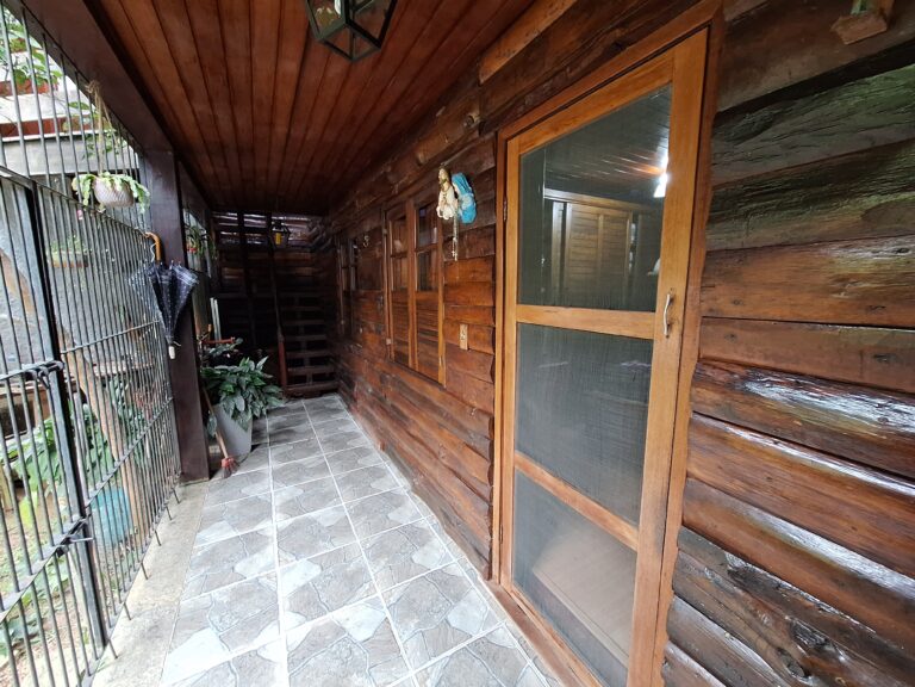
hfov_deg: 106.2
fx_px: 344
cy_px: 344
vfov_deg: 89.9
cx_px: 458
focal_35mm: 13
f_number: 2.2
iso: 200
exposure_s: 1/30
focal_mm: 1.74
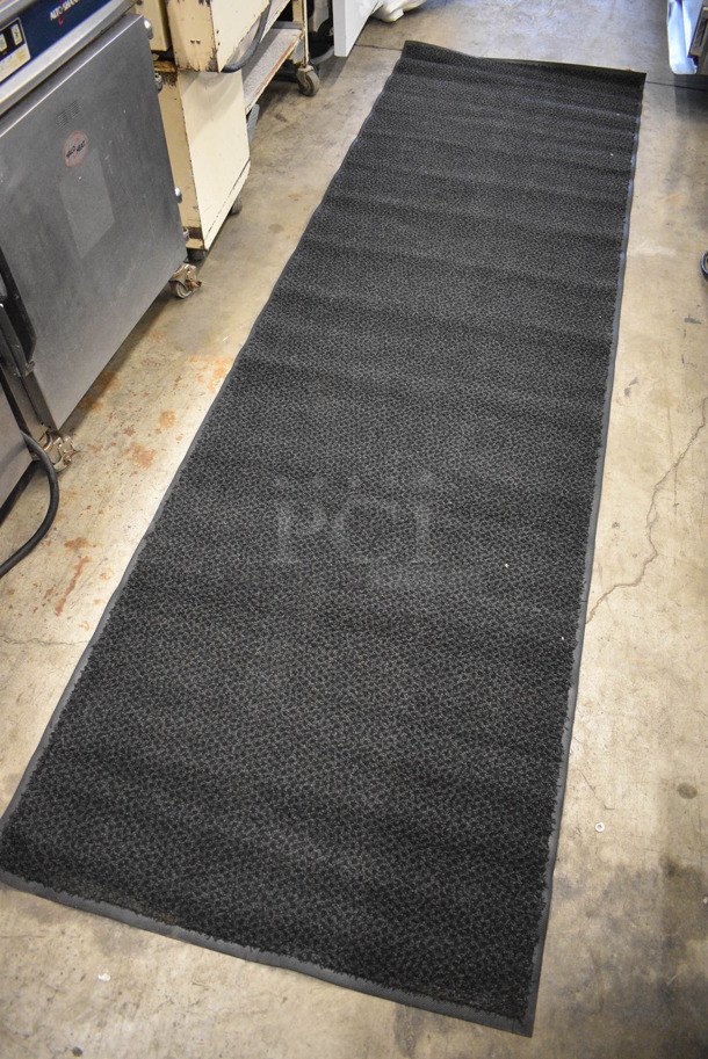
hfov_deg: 48.0
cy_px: 530
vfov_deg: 67.3
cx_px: 354
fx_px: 795
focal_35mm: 27
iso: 4500
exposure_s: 1/125
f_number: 3.5
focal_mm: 18
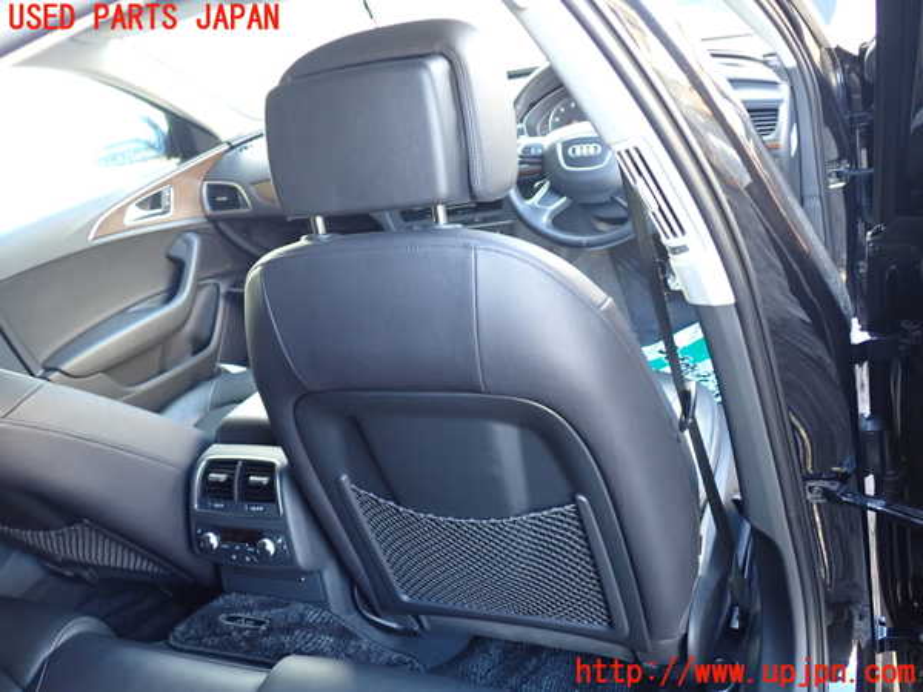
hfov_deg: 60.0
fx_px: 800
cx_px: 462
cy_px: 346
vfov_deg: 46.8
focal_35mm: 30
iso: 250
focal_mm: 5.4
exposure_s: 1/30
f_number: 2.3
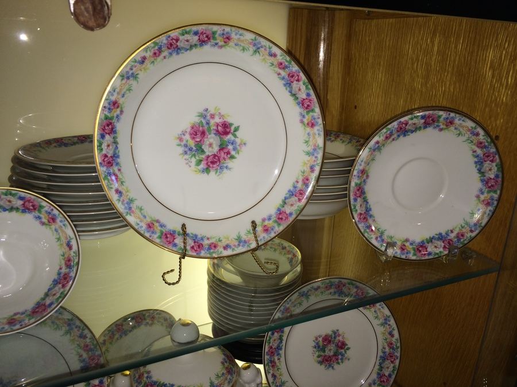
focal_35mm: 29
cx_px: 258
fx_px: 433
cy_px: 194
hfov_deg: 61.7
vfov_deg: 48.2
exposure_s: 1/64
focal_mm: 4.15
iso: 32
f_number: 2.2
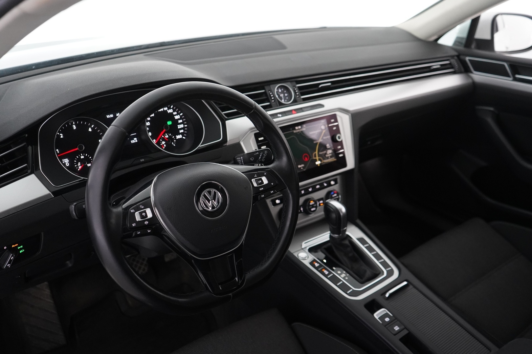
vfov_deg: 41.1
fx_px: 473
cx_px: 266
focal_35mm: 32
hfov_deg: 58.7
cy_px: 177
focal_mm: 32
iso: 4000
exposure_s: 1/60
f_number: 4
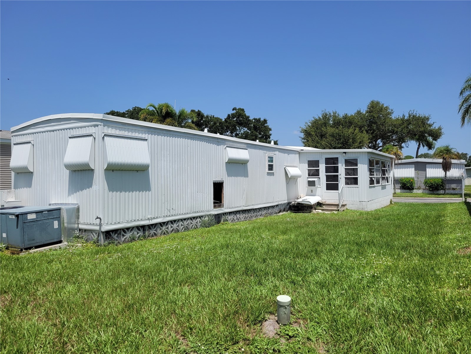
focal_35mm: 26
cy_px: 177
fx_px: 354
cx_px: 236
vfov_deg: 53.1
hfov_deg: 67.3
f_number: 1.8
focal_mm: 5.4
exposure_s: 1/3512
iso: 40
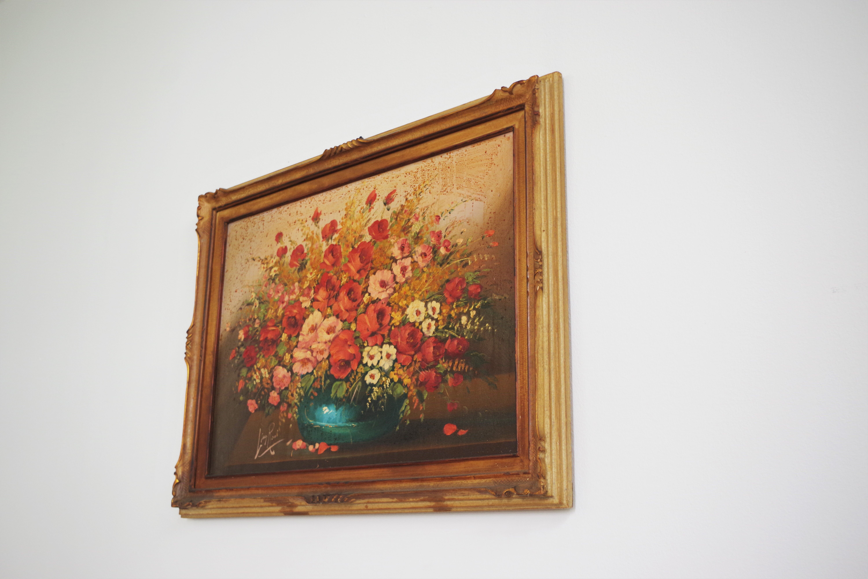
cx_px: 434
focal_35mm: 39
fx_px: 940
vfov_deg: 34.2
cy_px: 290
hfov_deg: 49.6
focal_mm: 26.25
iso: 400
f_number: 4
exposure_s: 1/60
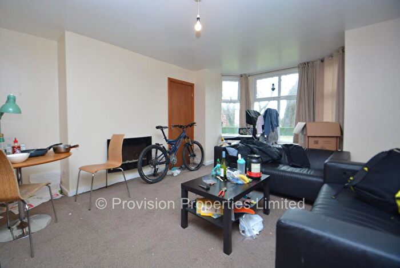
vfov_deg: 77.4
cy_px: 134
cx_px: 200
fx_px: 167
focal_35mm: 15
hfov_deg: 100.3
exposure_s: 1/60
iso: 400
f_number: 4
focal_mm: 10
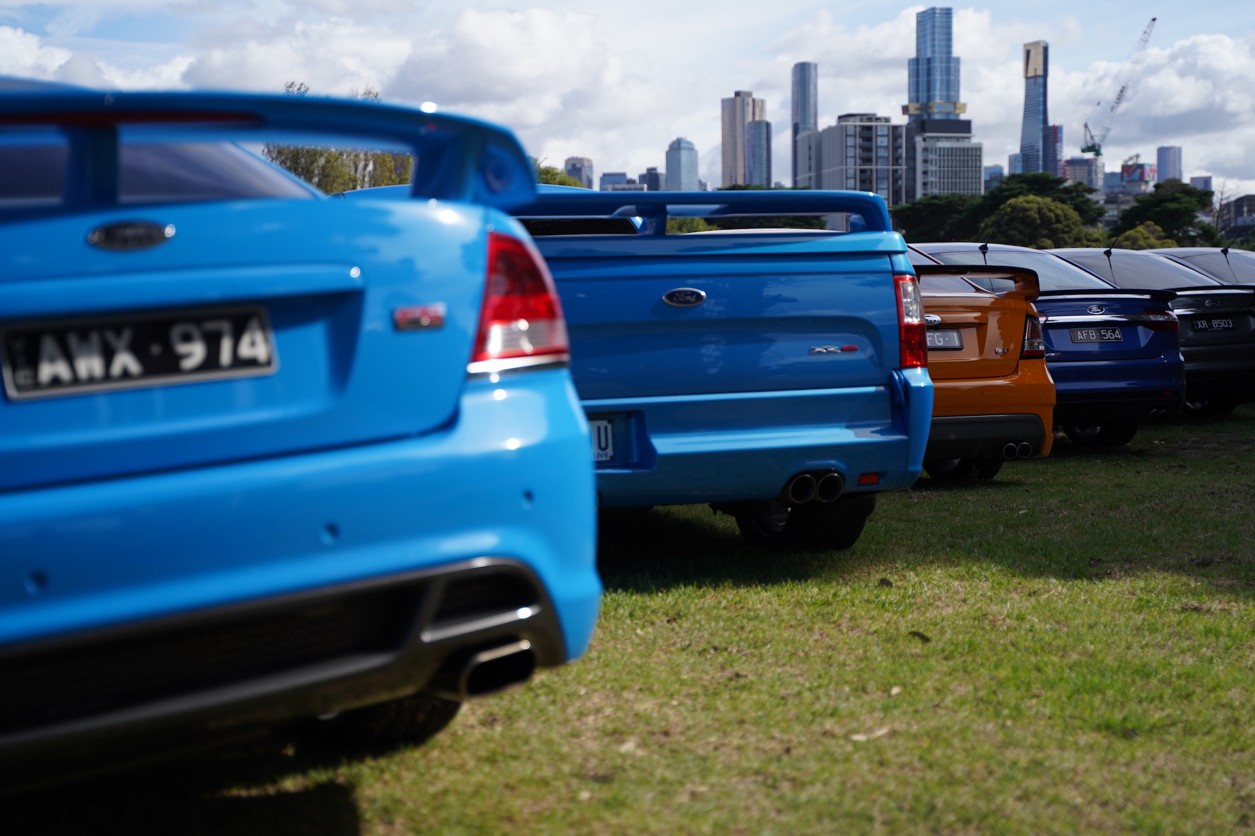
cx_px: 628
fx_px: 1952
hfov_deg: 35.6
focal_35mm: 56
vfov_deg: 24.2
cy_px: 418
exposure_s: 1/2000
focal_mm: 56
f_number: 2.8
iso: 100
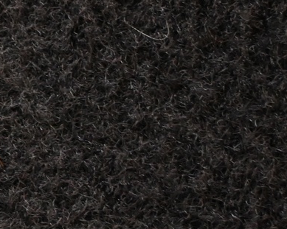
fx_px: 1443
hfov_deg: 10.5
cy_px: 6
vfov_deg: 9.0
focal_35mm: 170
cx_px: -261
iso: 2500
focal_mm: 29
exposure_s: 1/50
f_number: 4.8
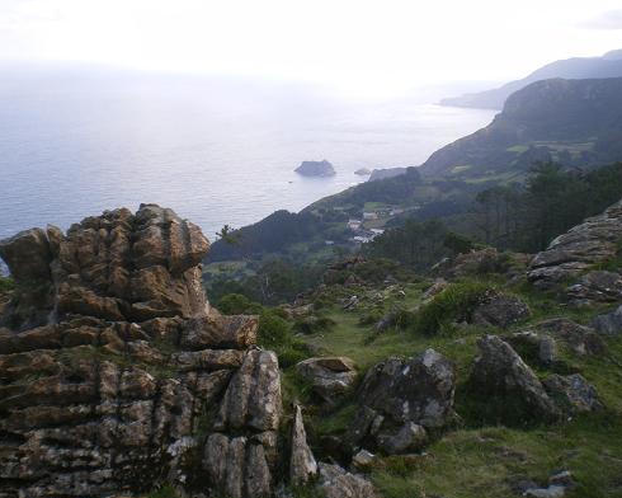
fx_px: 736
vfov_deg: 37.3
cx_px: 314
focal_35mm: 40
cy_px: 250
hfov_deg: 45.8
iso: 64
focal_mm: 6.3
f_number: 4.6
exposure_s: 1/100
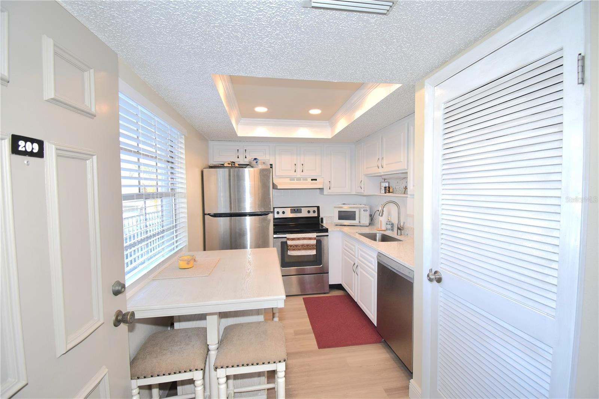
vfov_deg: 77.3
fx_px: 250
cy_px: 200
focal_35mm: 15
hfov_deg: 100.4
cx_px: 300
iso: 400
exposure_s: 1/125
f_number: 5.6
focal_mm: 10
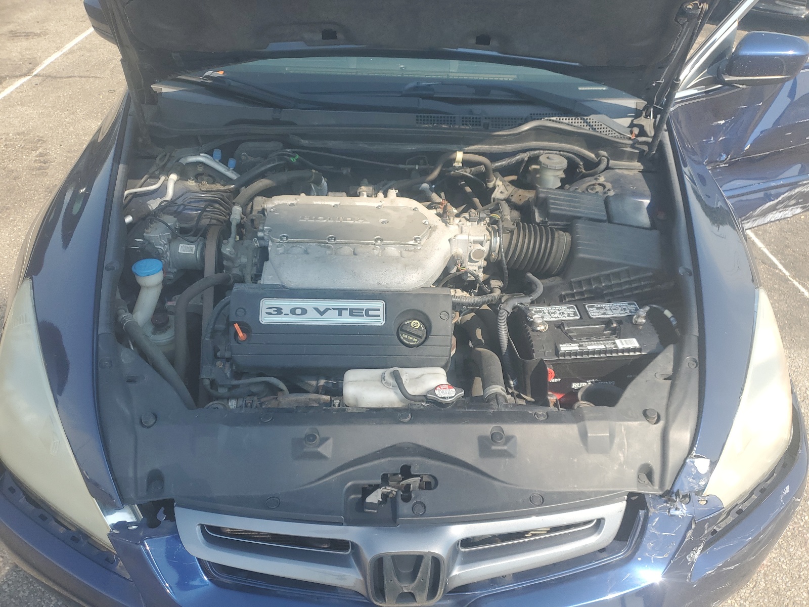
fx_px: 608
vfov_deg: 53.1
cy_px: 304
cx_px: 404
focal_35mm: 26
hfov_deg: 67.3
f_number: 1.5
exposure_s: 1/909
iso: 50
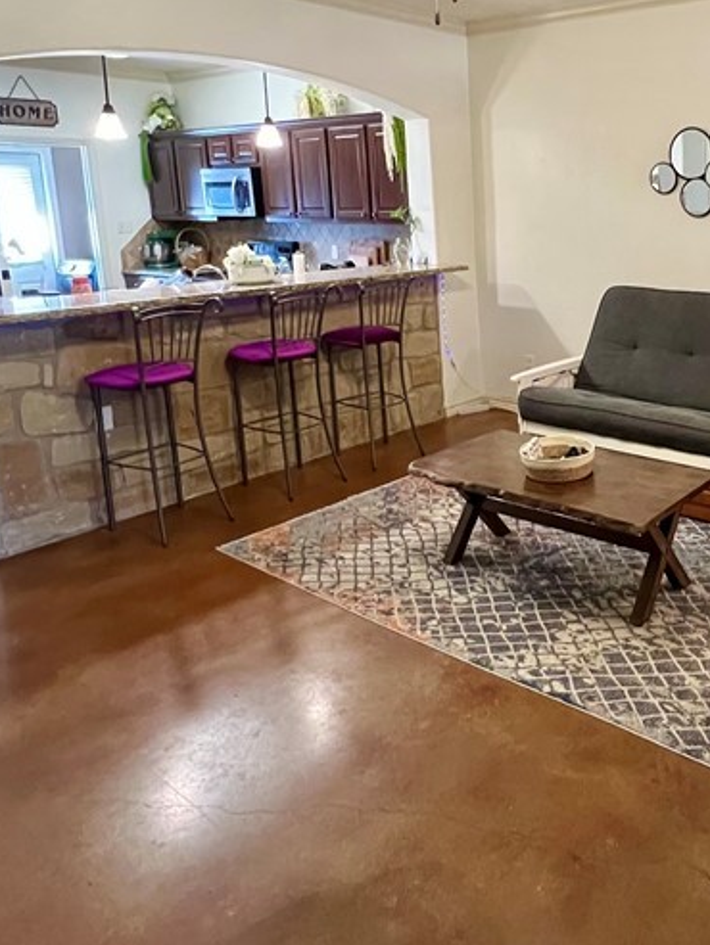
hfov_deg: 45.9
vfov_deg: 64.0
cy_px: 334
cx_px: 654
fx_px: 738
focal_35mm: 27
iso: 800
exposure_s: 1/60
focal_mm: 1.57
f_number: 1.8
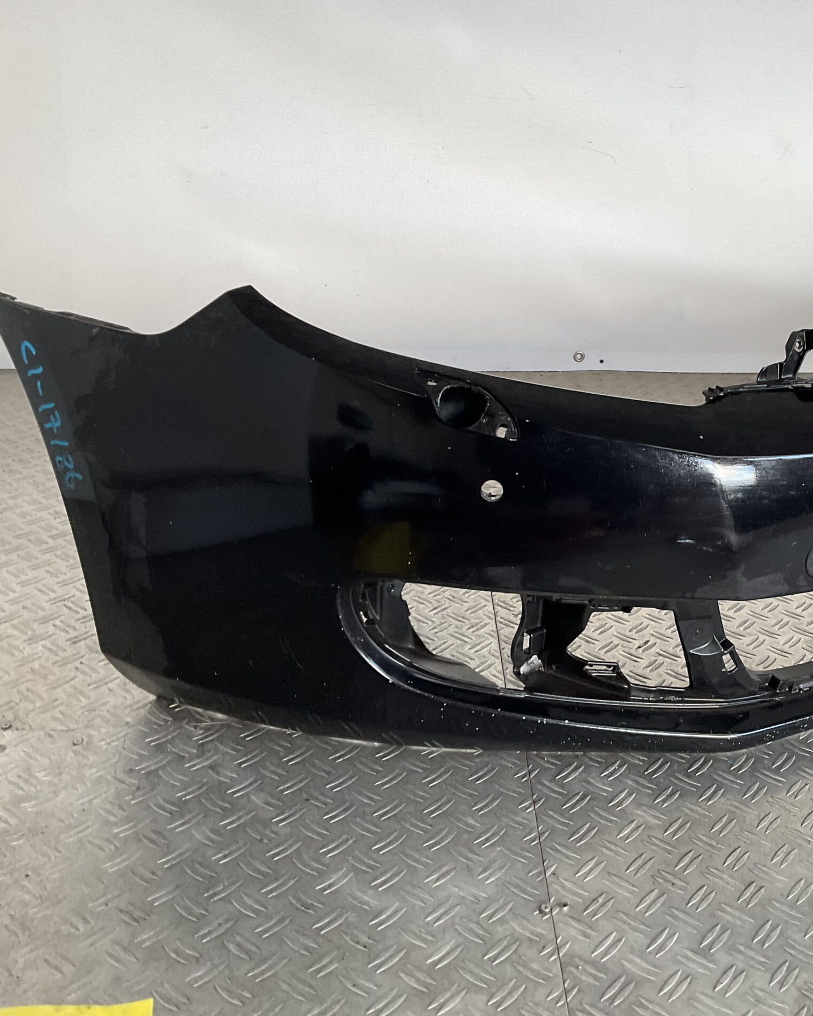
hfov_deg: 37.9
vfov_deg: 47.9
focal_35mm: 38
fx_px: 1143
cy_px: 510
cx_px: 632
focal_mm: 3
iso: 64
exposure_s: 1/100
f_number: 1.8
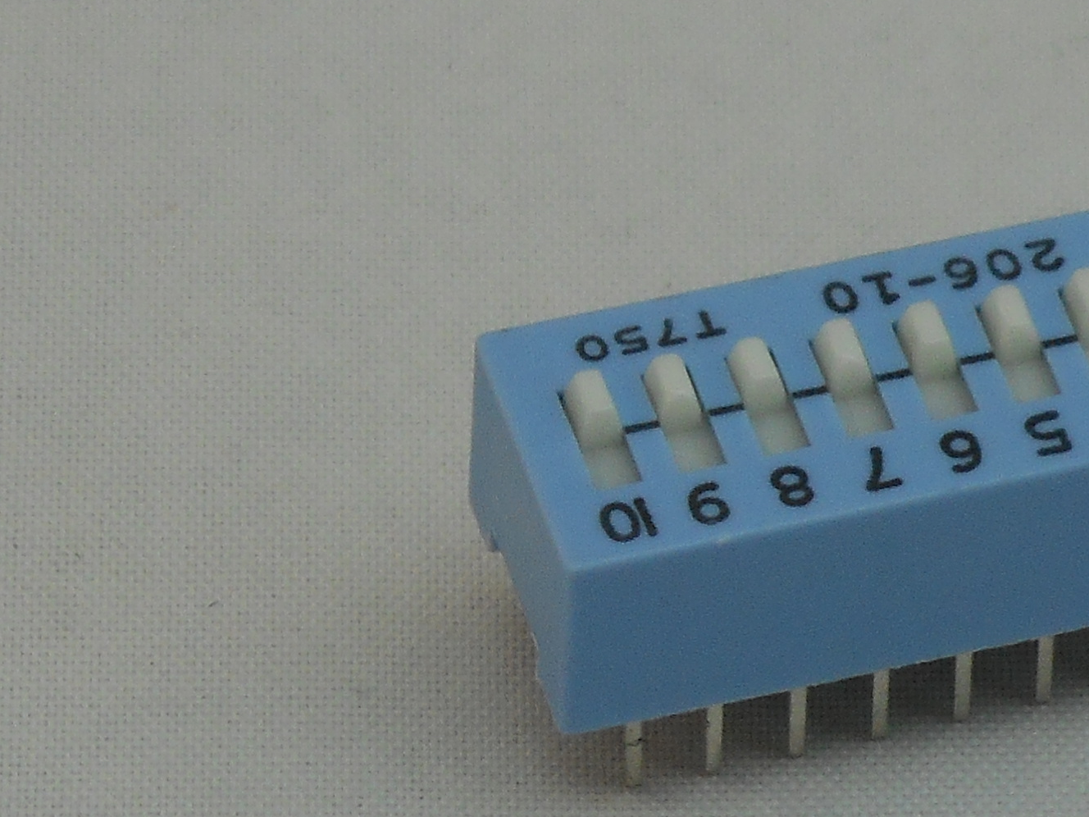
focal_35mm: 454
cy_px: 214
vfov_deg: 3.3
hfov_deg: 4.4
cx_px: 878
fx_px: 14283
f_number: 5.9
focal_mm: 20.9
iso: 110
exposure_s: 1/60
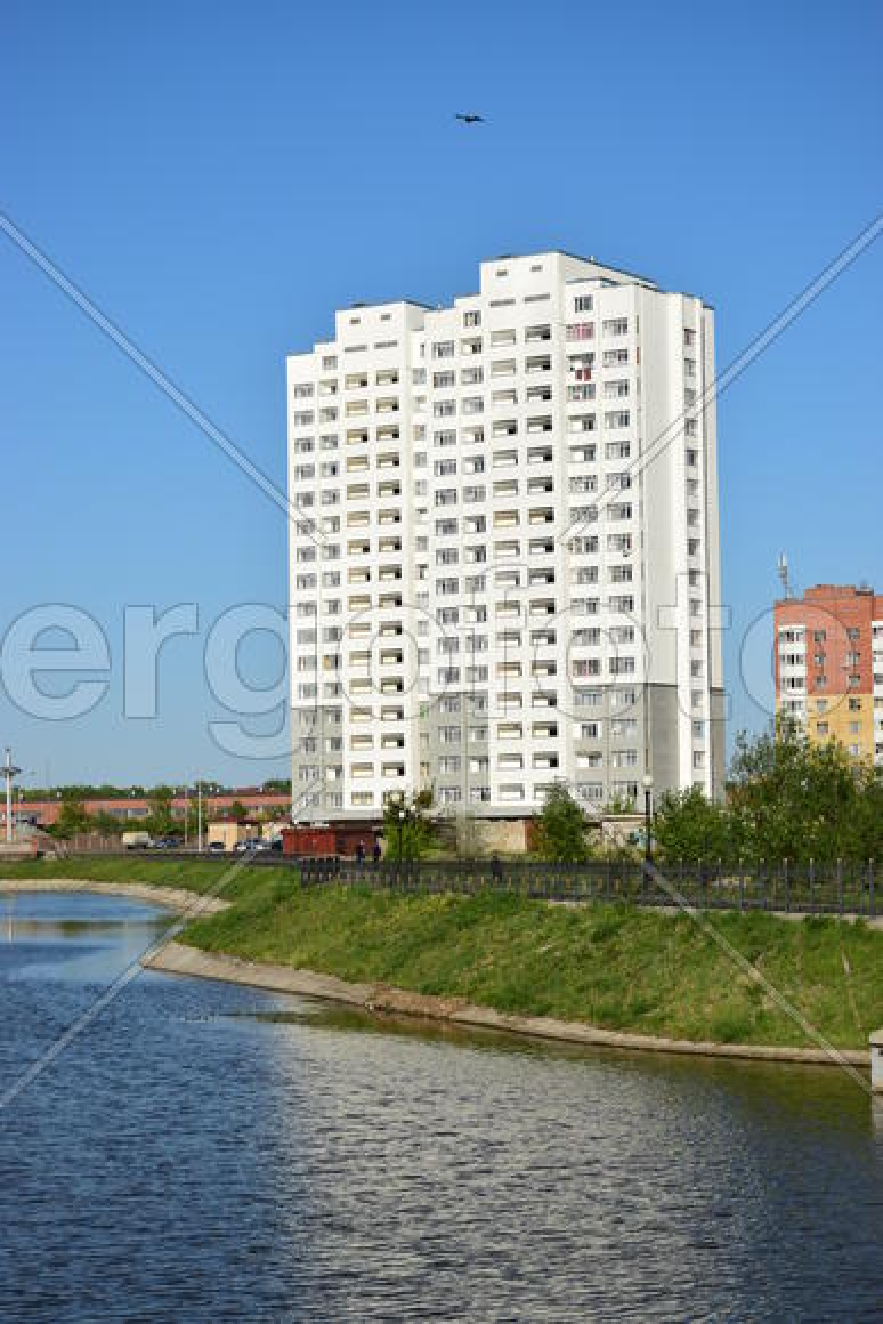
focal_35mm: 75
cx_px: 442
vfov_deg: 27.0
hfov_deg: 18.2
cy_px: 662
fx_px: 2758
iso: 100
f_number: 8
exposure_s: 1/400
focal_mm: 50
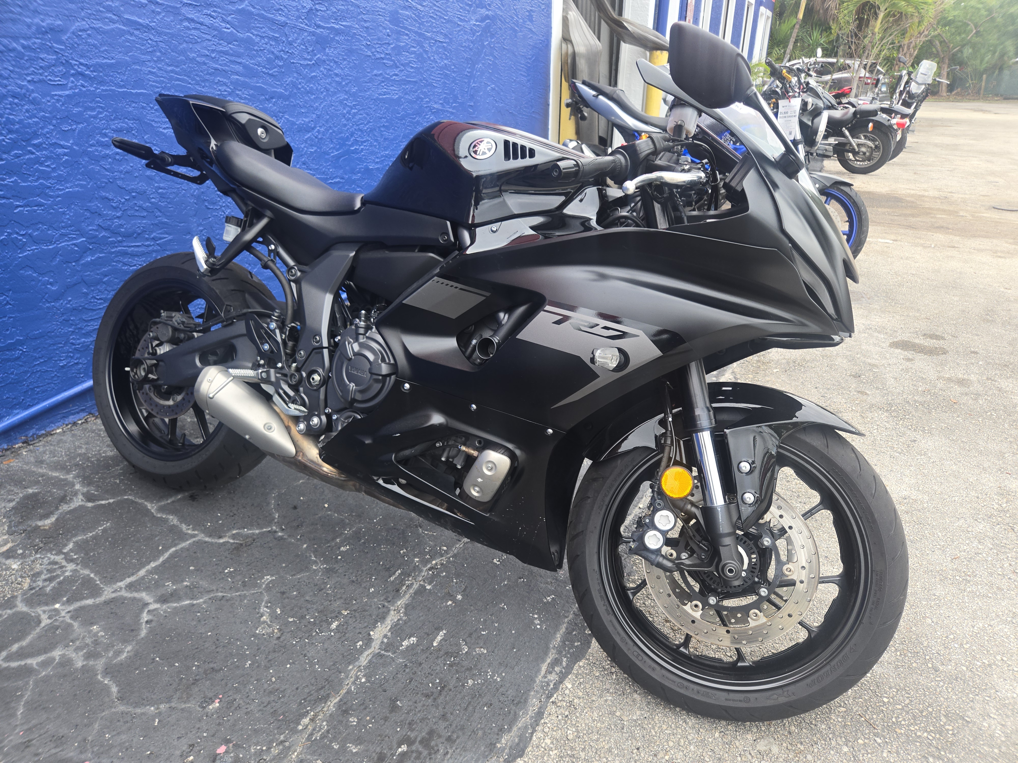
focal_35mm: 23
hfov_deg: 73.9
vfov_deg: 58.9
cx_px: 509
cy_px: 382
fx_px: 676
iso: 32
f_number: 1.8
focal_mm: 5.4
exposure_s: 1/180
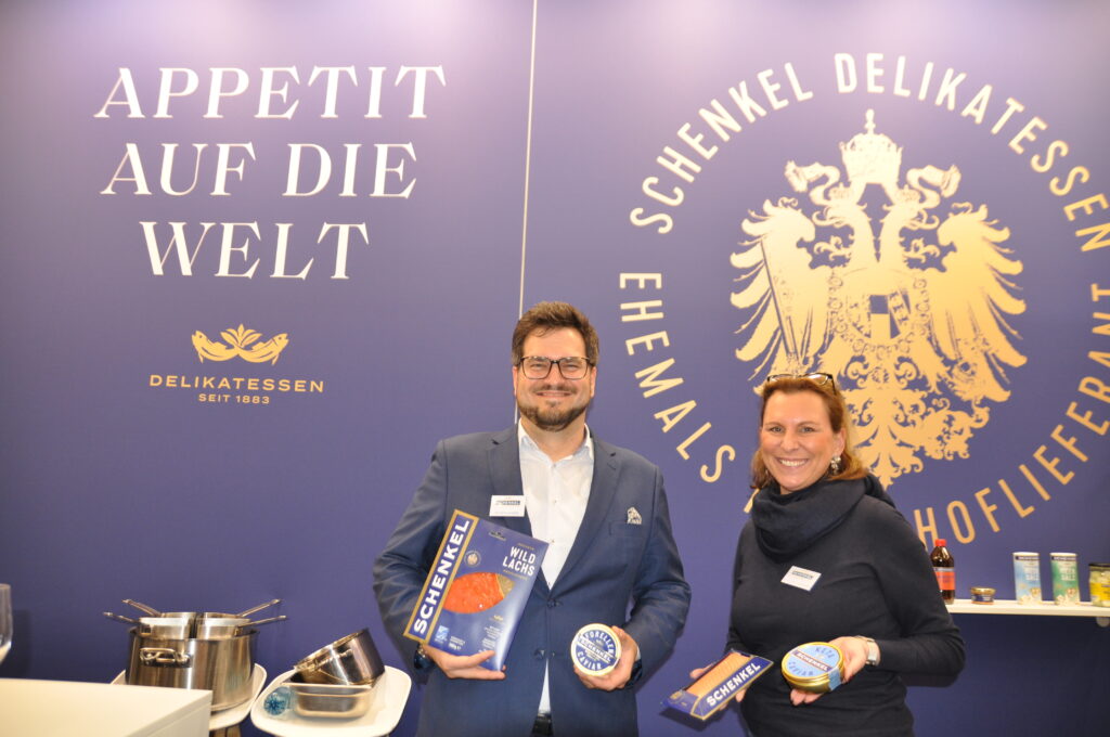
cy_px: 368
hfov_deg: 70.5
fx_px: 785
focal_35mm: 26
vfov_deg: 50.3
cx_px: 555
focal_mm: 17
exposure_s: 1/125
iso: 500
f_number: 2.8
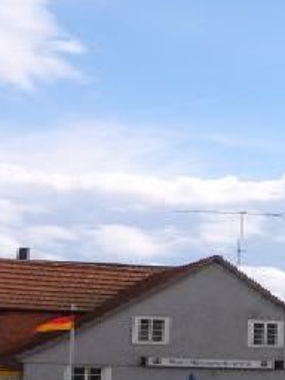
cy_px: 251
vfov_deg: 15.4
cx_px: 462
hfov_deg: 11.0
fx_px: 1405
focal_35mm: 128
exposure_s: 1/500
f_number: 4.6
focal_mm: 6.8
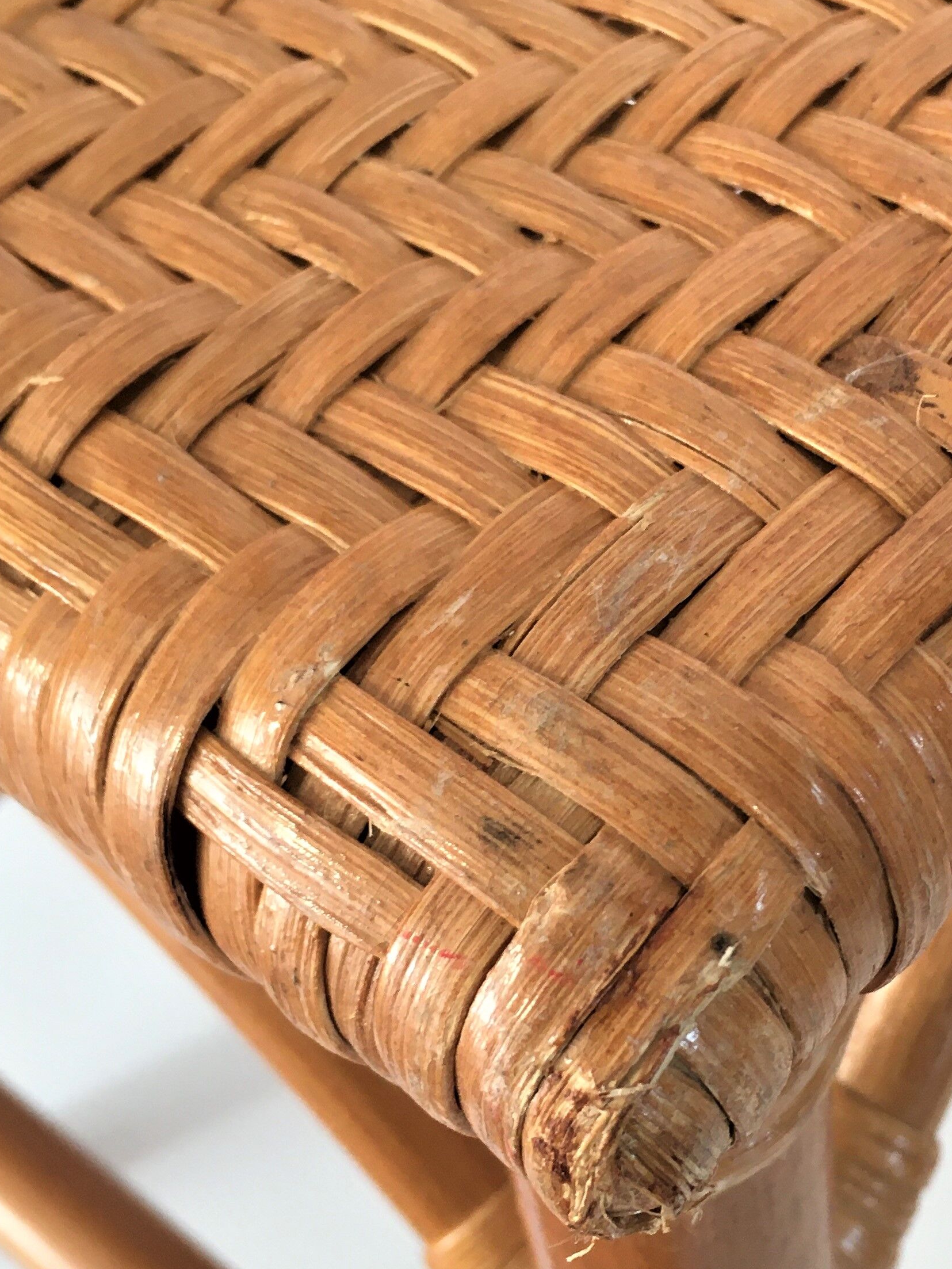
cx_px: 727
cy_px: 767
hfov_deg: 27.1
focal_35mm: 53
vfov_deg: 36.0
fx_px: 1943
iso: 64
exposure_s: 1/33
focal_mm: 4.15
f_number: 2.2
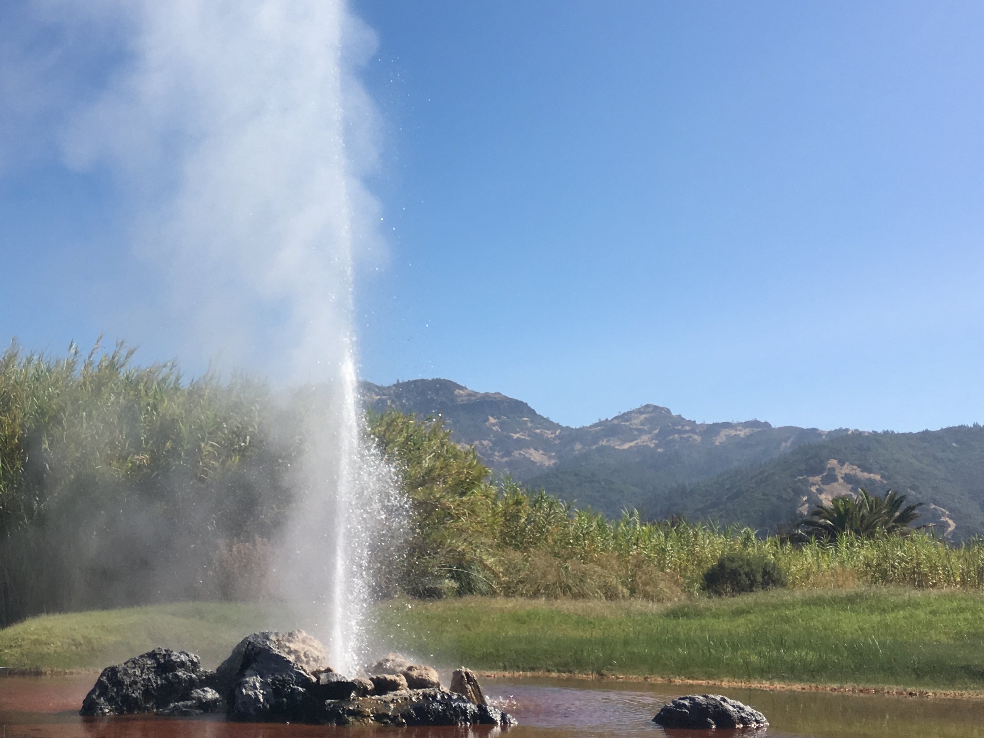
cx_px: 349
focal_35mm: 48
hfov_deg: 39.3
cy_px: 168
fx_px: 1364
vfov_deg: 29.7
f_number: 2.2
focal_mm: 4.15
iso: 25
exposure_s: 1/1923
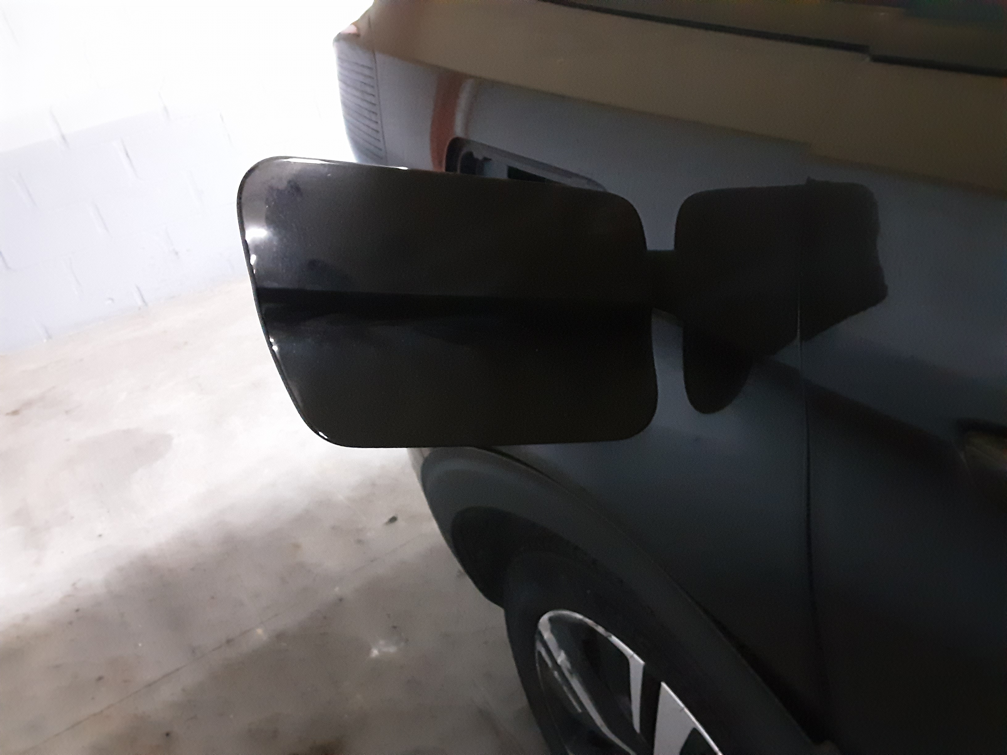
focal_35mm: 27
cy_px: 378
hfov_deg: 65.3
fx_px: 785
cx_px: 504
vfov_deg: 51.4
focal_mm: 2.91
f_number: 1.9
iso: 1600
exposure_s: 1/10
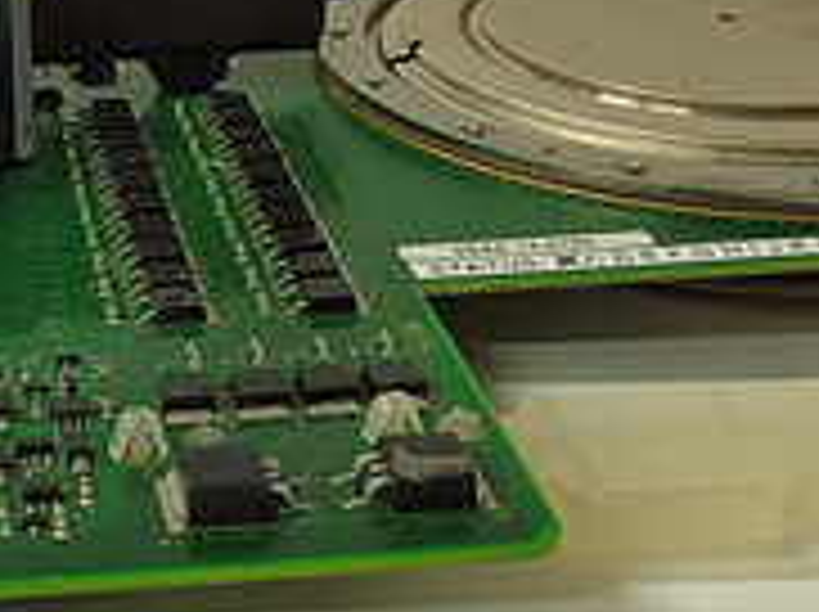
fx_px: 1796
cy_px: 225
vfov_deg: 19.3
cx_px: -27
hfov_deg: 24.4
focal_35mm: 76
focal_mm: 5.52
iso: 1994
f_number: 1.9
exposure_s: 1/100
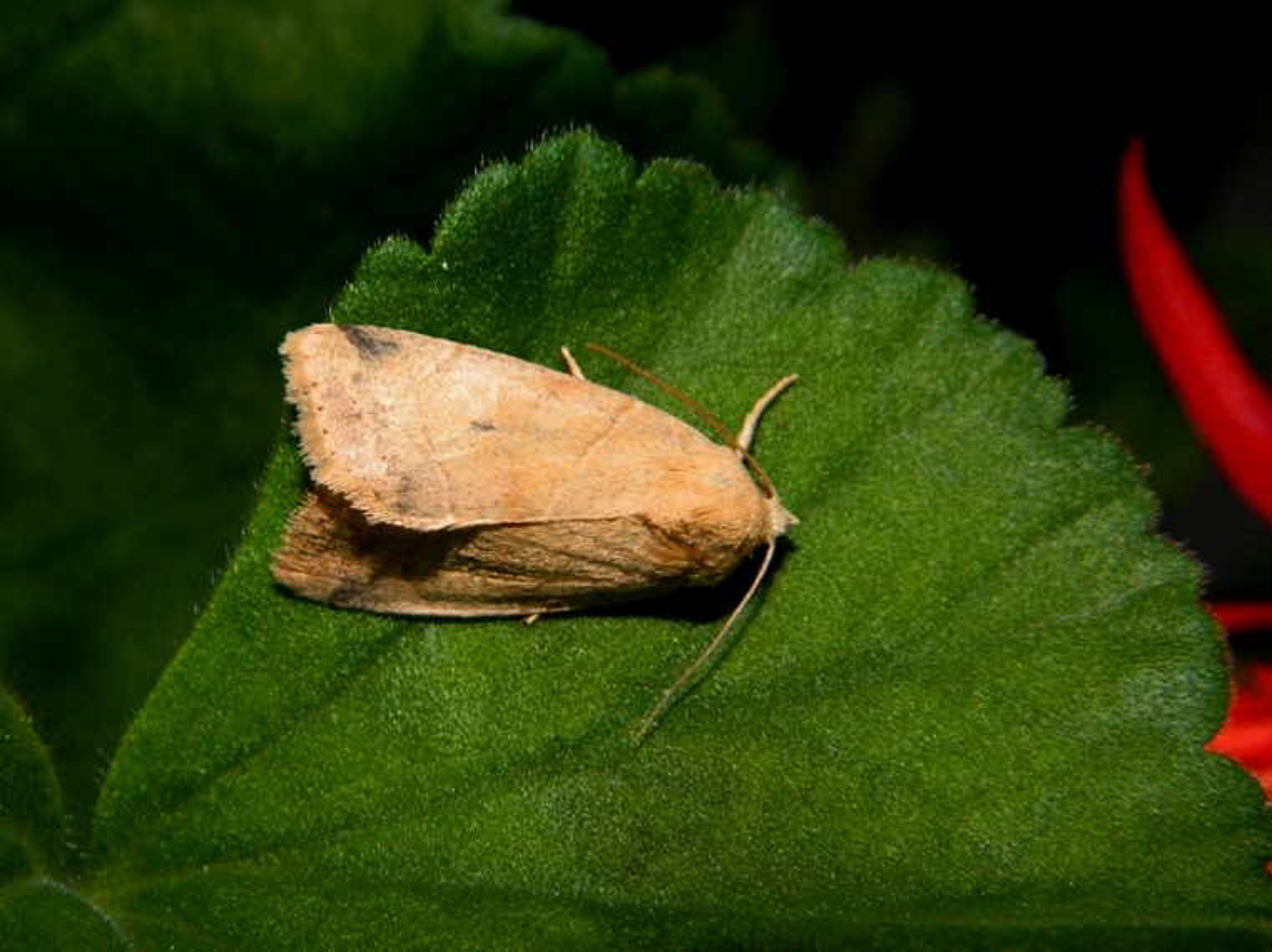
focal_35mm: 57
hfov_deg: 33.8
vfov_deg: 25.6
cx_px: 636
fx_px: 2094
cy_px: 476
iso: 200
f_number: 10.7
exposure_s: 1/30
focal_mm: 10.2
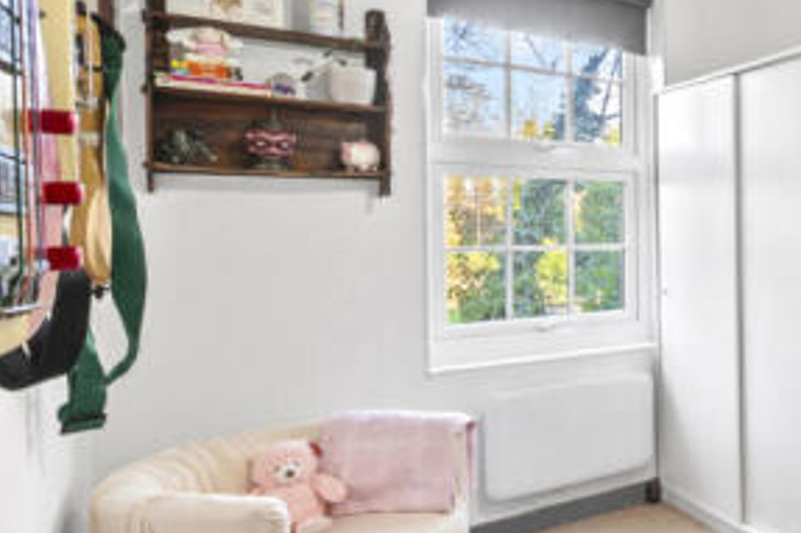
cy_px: 237
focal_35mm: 32
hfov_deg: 45.3
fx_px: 712
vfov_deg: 41.0
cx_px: 868
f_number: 16
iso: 200
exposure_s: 1.3
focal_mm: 14
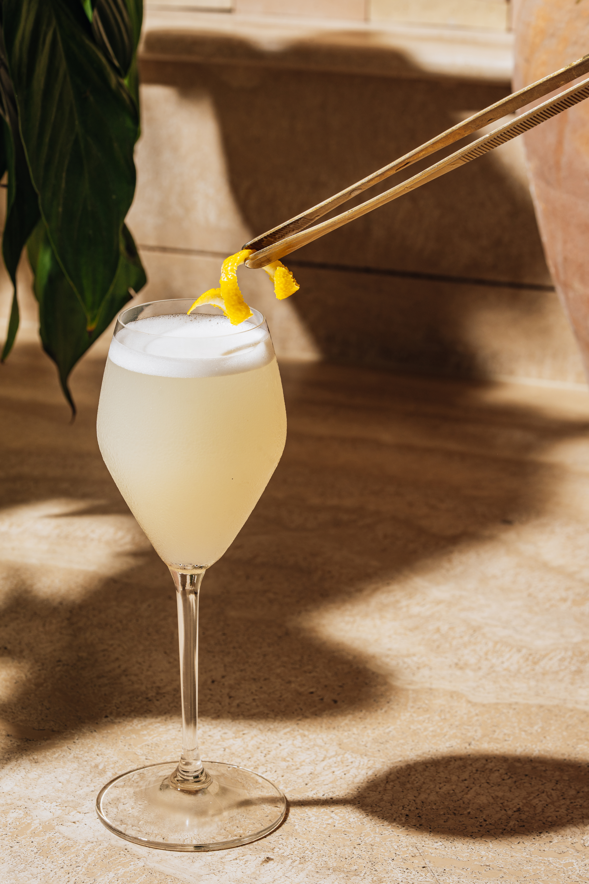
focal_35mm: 90
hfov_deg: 15.2
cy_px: 442
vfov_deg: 22.6
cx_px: 294
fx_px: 2209
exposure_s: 1/80
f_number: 11
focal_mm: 90
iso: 200
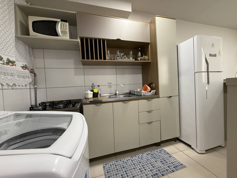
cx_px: 118
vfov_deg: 85.7
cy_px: 89
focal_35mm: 14
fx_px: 96
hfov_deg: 102.1
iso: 320
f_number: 2.2
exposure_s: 1/60
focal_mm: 2.22
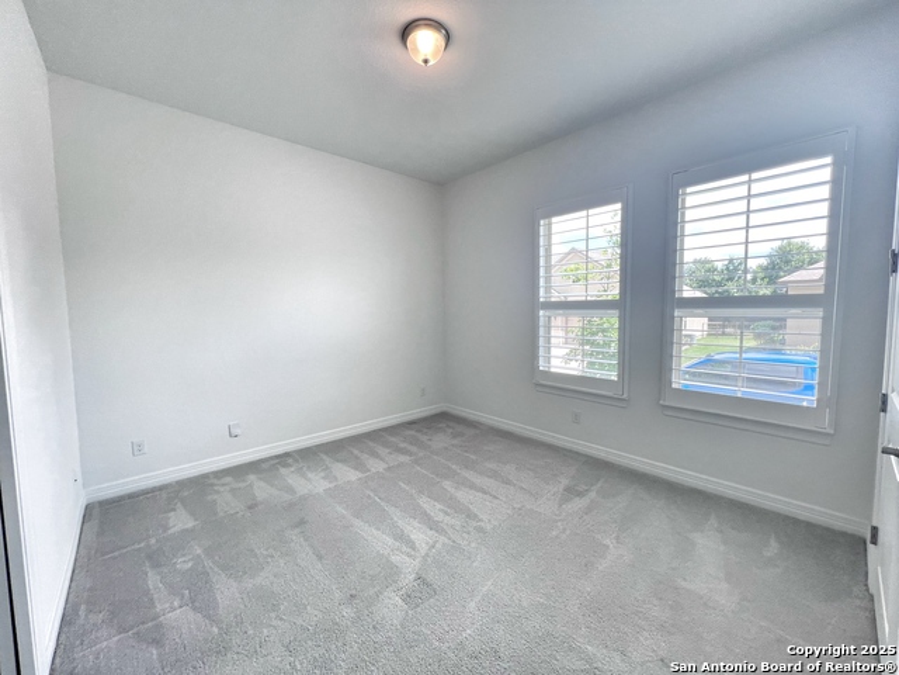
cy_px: 338
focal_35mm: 13
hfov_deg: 106.2
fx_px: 338
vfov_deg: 89.9
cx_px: 450
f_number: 1.8
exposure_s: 1/120
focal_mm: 1.57
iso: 50
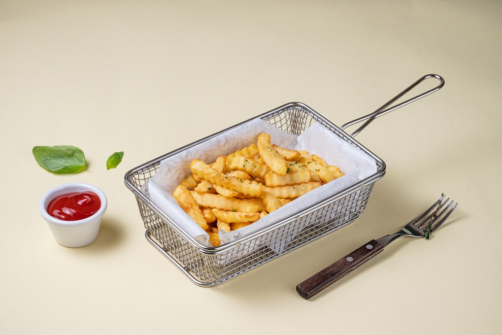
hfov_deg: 19.5
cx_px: 251
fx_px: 1465
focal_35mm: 105
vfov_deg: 13.0
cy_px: 168
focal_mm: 70
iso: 125
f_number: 11
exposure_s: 1/125
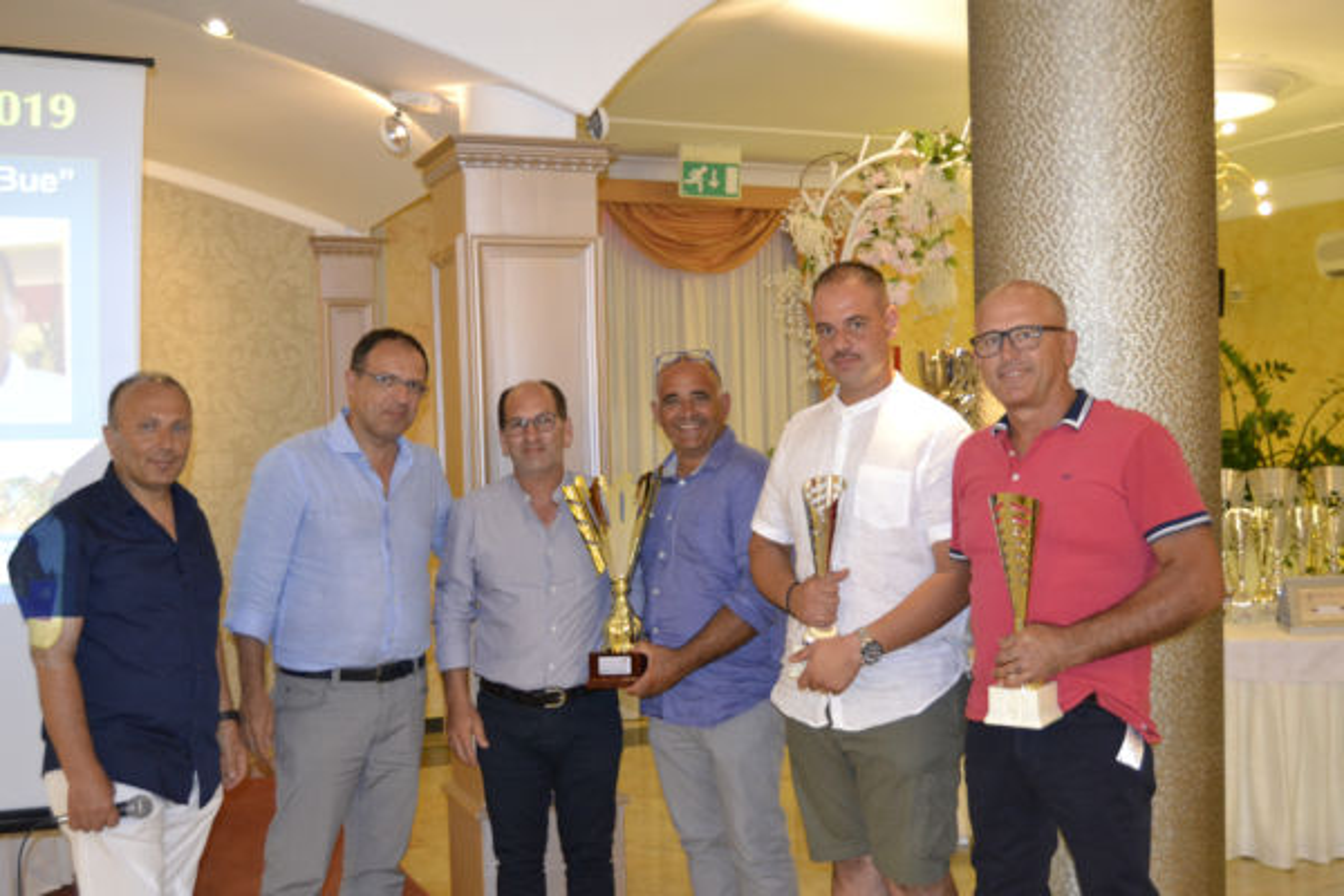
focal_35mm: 42
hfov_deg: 46.4
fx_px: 1568
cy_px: 448
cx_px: 672
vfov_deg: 31.9
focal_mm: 28
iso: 1800
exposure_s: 1/60
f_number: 4
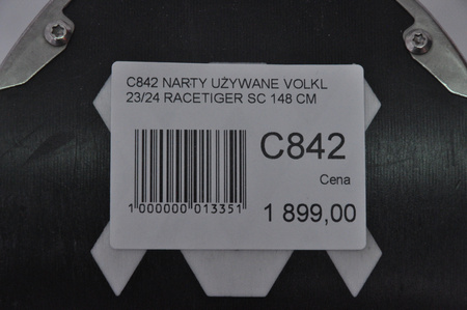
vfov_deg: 8.7
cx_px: 234
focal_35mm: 158
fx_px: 2041
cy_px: 155
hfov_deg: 13.1
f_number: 9.5
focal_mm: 105
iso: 3200
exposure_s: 1/125
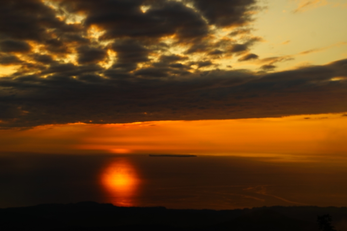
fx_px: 578
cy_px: 116
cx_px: 174
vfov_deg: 22.6
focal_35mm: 60
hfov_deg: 33.4
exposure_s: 1/250
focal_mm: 40
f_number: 9
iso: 100
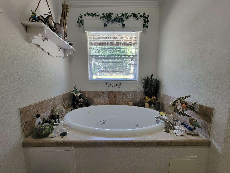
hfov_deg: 102.0
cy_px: 91
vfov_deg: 85.6
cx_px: 111
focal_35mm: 14
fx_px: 93
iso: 125
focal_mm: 2.2
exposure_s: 1/60
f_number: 2.2
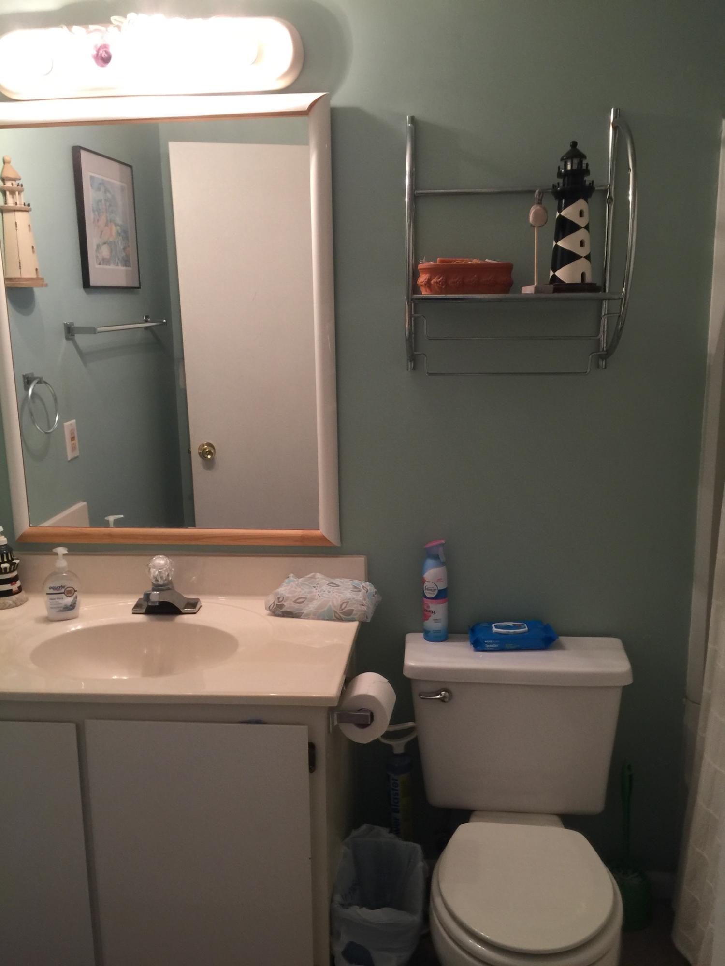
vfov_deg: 61.7
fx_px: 810
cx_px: 362
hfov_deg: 48.2
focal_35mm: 29
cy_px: 483
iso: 50
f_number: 2.2
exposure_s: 1/15
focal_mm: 4.15
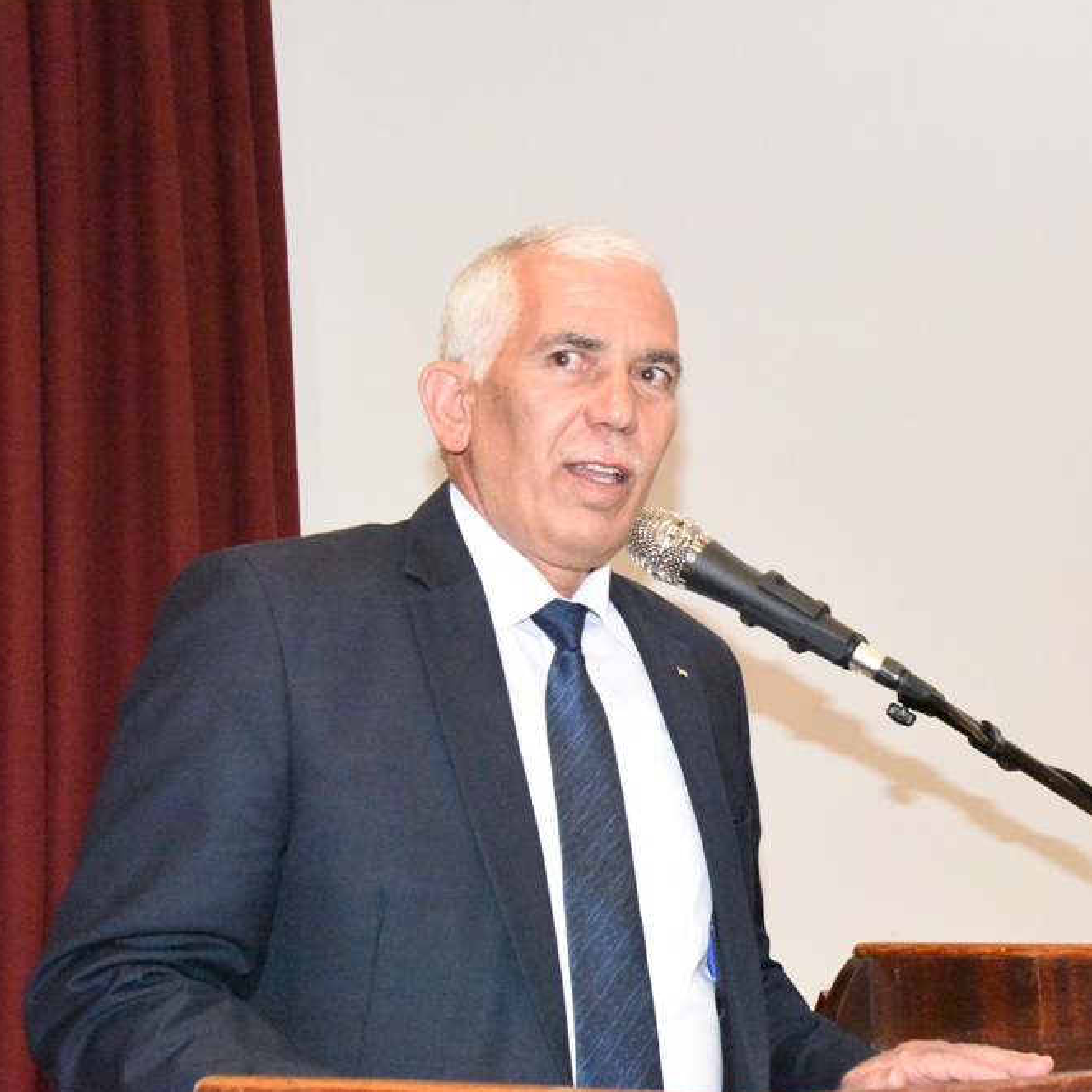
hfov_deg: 27.0
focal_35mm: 63
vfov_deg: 27.3
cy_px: 554
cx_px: 786
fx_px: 2248
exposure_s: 1/250
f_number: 10
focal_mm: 48
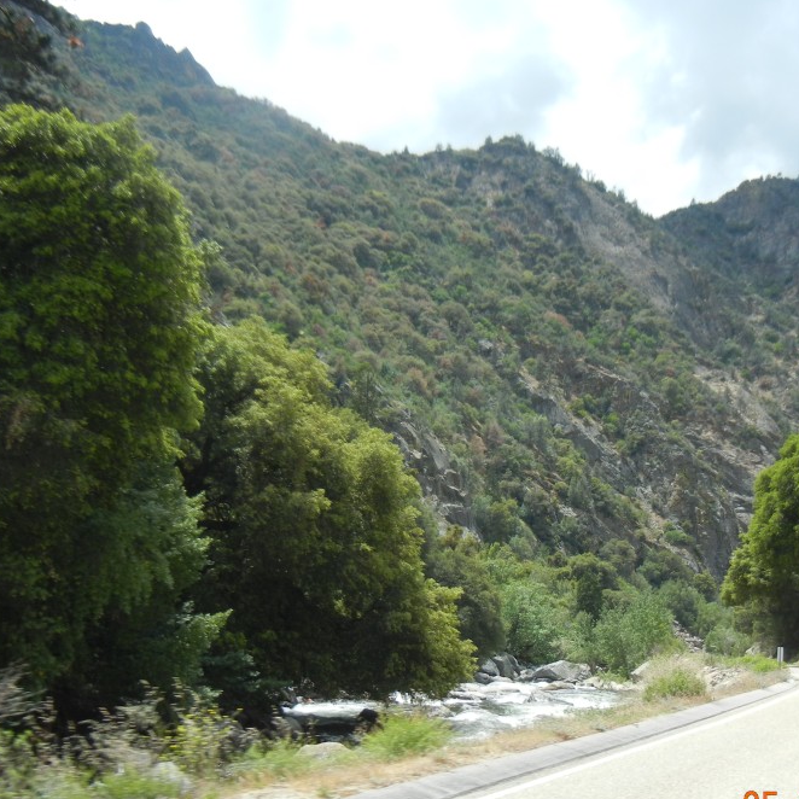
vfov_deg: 40.9
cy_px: 439
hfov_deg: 40.6
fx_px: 1071
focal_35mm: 41
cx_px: 505
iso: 160
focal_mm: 5.4
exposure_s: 1/284
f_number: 7
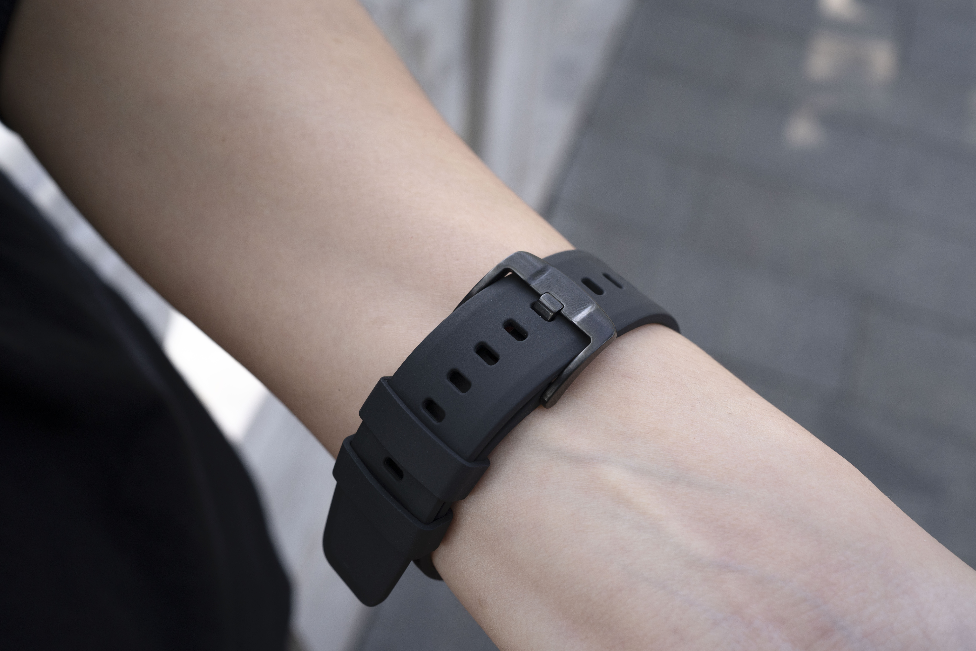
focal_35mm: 35
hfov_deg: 54.4
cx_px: 488
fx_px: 949
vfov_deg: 37.9
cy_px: 326
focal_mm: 35
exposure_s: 1/80
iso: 320
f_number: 9
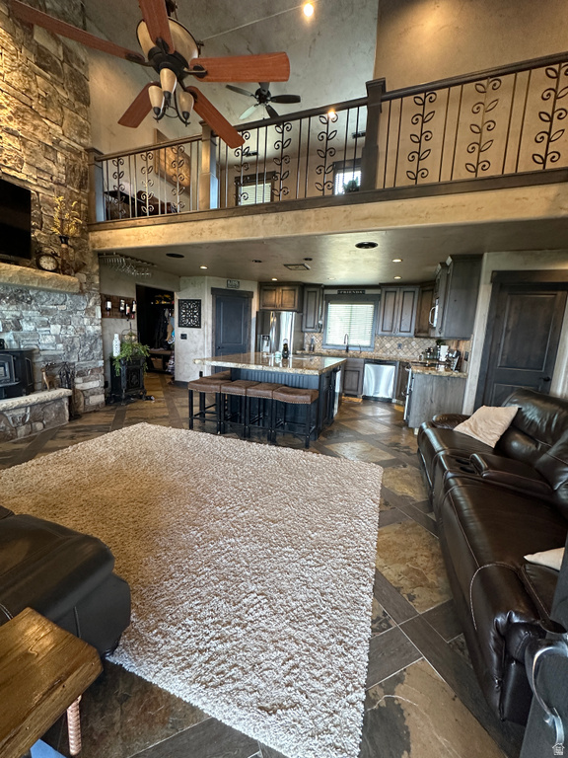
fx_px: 306
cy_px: 379
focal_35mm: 14
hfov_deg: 85.7
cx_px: 284
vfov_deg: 102.1
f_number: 2.2
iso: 250
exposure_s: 1/60
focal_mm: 2.22
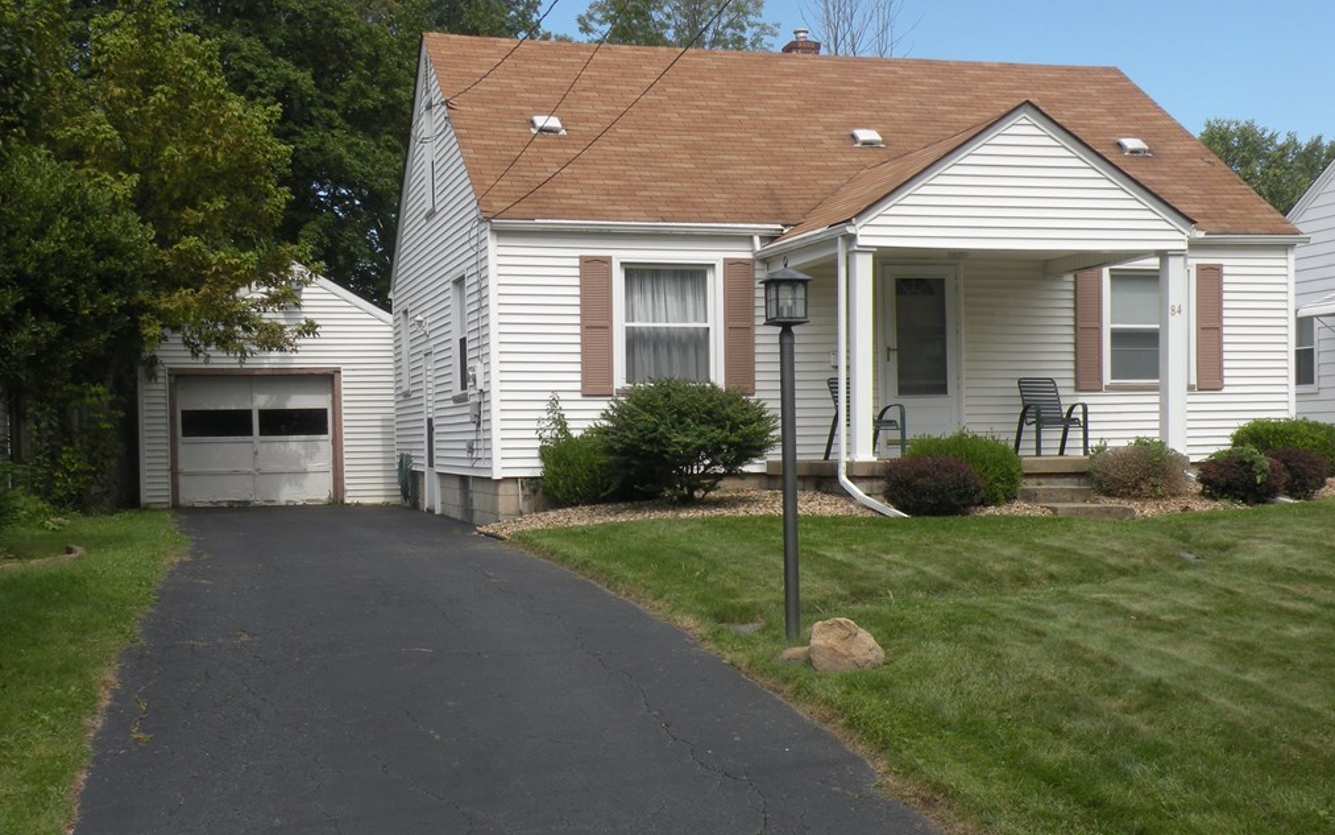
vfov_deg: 28.6
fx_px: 1637
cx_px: 662
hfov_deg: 44.4
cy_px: 479
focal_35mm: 45
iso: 64
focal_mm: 7.4
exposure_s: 1/207
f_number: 5.6
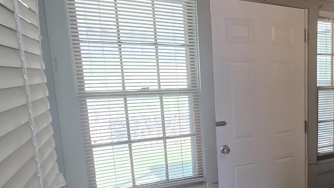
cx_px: 324
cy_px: 123
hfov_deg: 49.9
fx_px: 292
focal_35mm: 33
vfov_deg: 35.4
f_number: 2.2
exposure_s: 1/60
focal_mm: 2.2
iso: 100
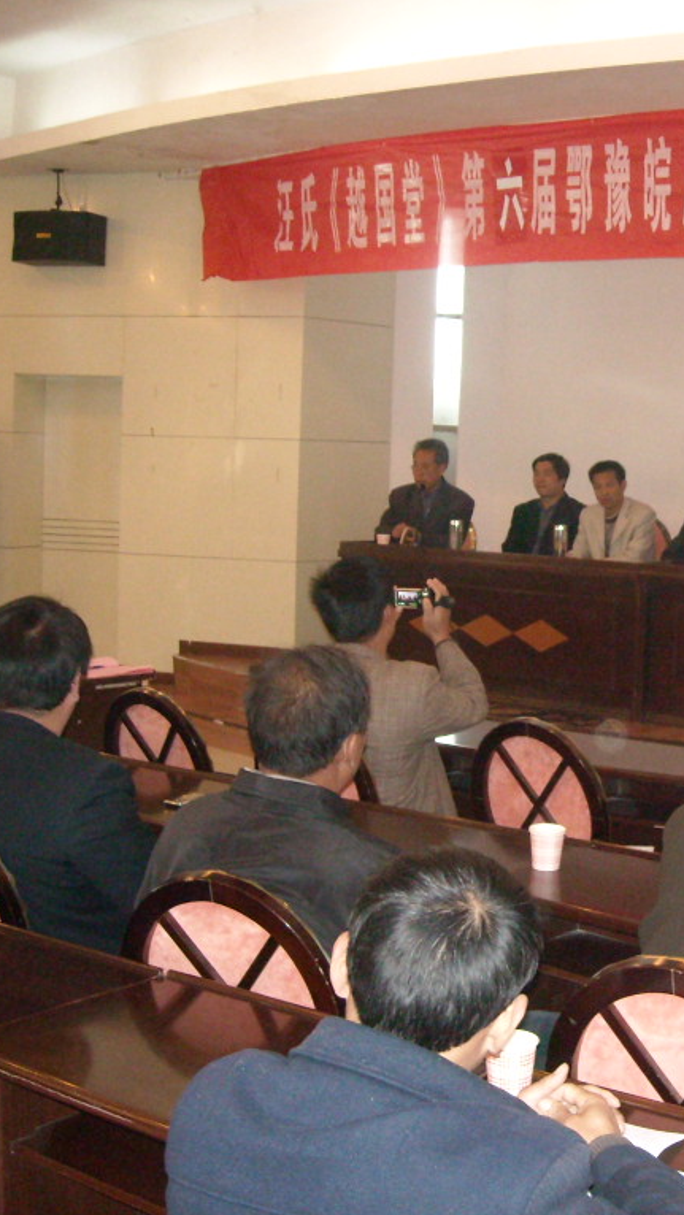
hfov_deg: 22.6
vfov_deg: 40.6
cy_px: 608
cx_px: 690
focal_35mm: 51
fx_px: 1644
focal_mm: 5.7
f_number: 2.8
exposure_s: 1/60
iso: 616
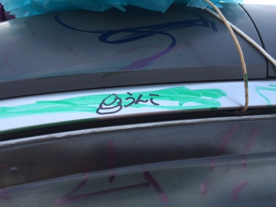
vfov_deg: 48.2
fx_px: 231
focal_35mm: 29
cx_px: 138
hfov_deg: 61.7
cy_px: 104
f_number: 2.2
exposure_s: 1/249
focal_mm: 4.15
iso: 32
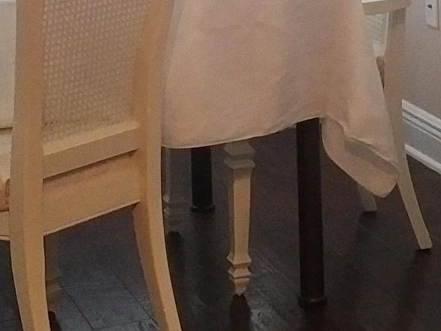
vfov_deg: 12.1
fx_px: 1516
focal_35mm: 119
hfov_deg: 16.5
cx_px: 321
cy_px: -102
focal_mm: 4.75
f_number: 2.2
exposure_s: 1/30
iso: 488
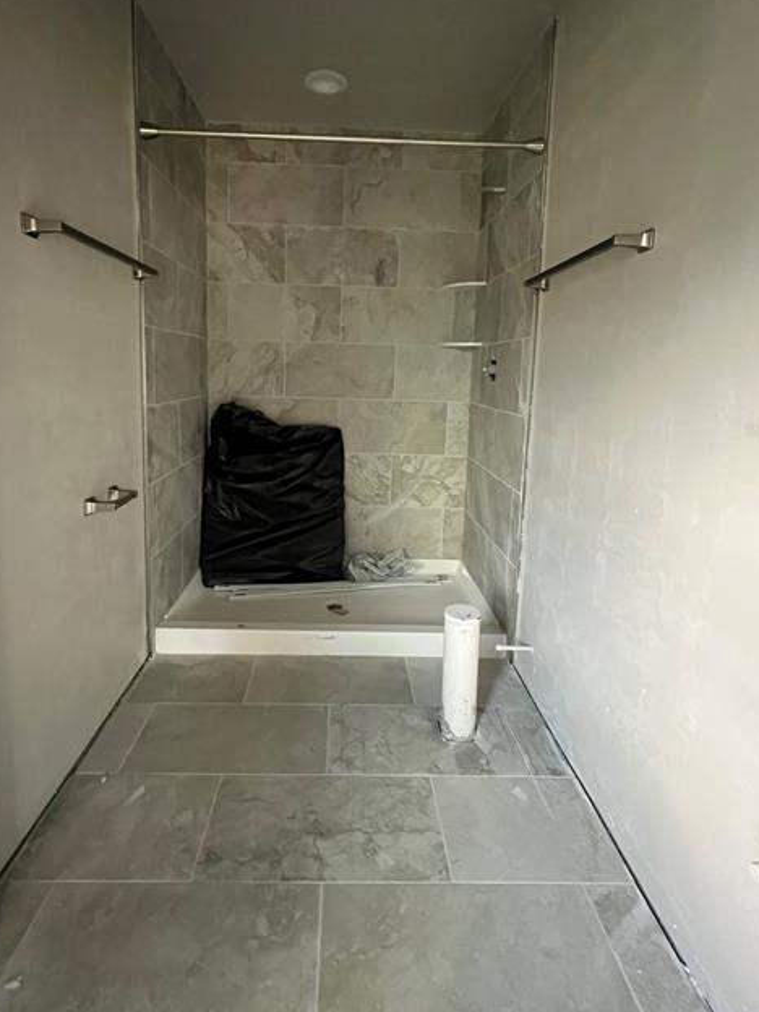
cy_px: 430
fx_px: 468
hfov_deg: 78.0
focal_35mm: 16
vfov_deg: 93.8
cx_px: 352
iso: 1000
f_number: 1.8
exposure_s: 1/41
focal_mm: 1.57
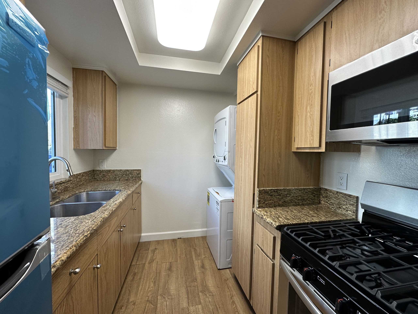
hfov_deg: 102.1
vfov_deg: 85.7
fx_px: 169
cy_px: 157
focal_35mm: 14
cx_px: 209
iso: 100
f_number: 2.2
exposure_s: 1/120
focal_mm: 2.22
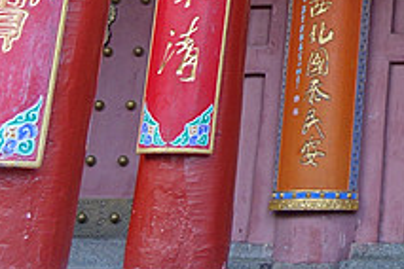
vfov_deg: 12.1
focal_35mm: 105
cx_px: 632
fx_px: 1178
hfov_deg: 17.3
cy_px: -204
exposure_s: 1/100
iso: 125
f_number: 2
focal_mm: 10.4
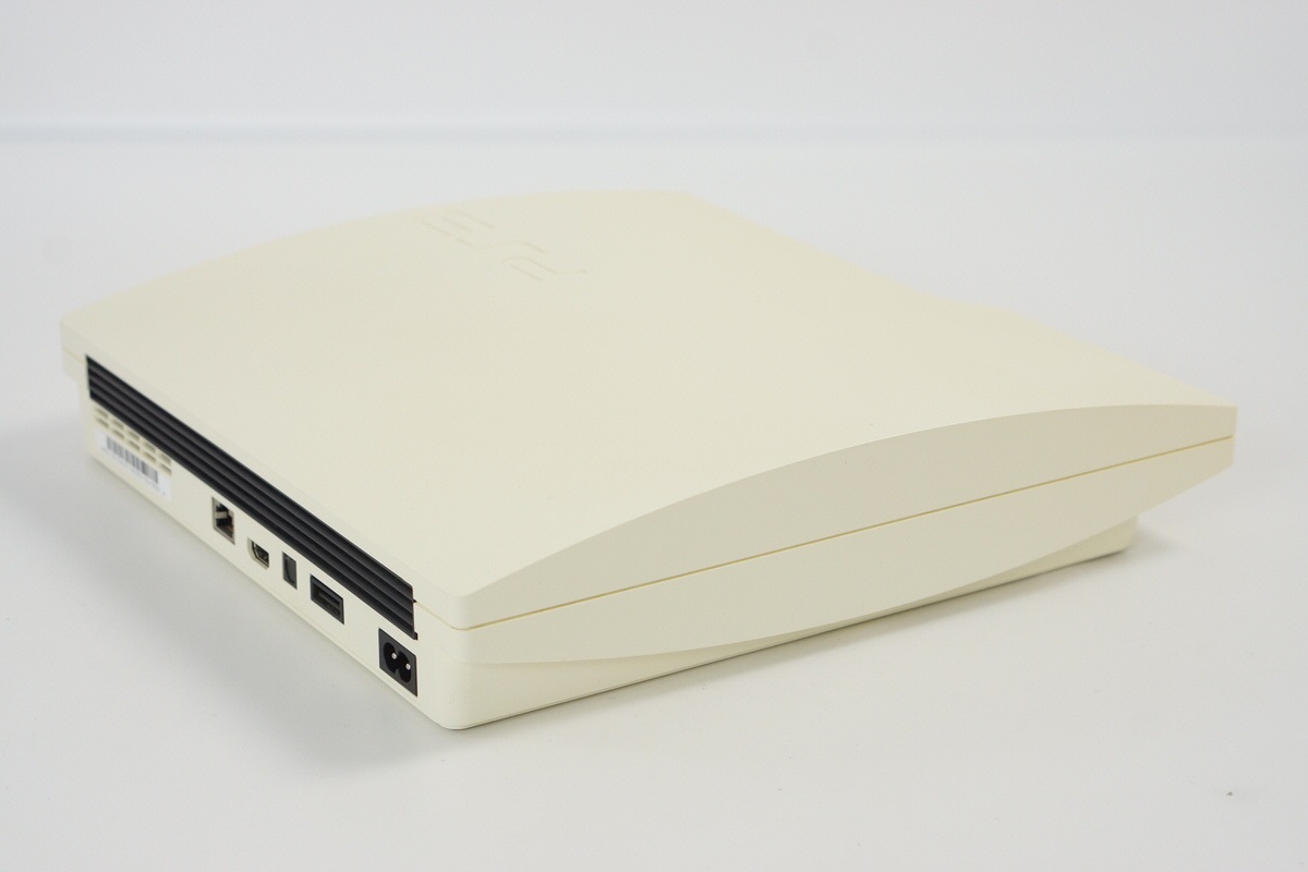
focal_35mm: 75
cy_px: 436
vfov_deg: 18.2
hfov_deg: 27.0
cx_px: 654
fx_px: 2725
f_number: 6.3
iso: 640
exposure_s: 1/80
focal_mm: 50
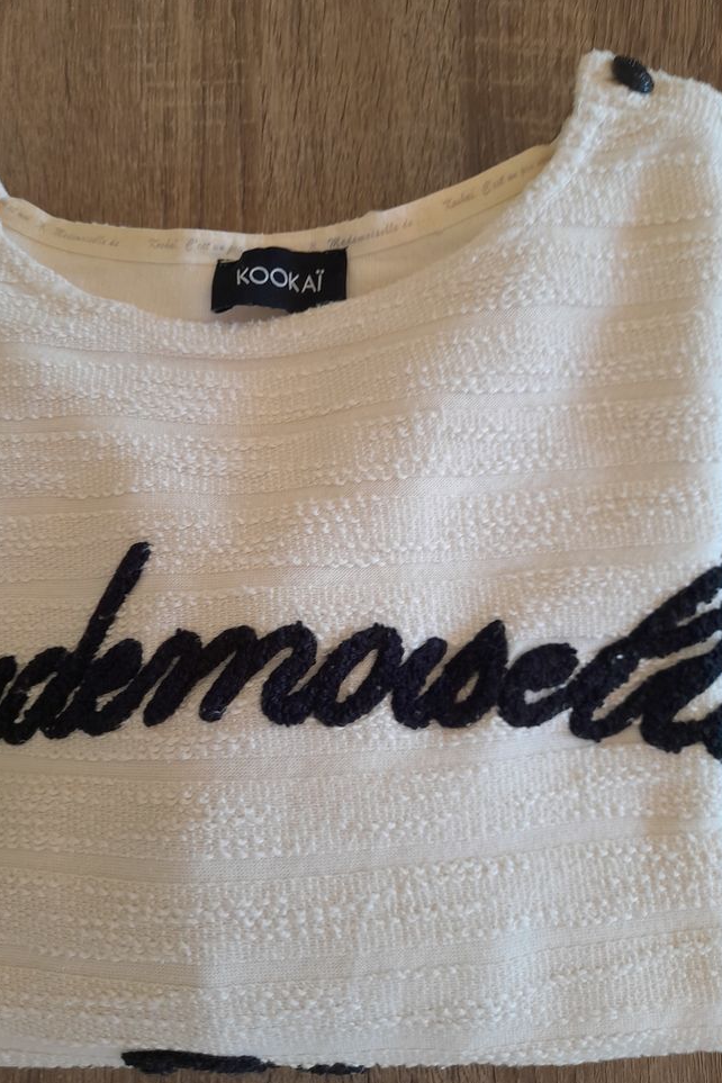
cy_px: 538
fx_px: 812
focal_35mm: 27
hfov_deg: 47.9
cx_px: 325
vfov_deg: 67.4
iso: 50
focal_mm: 4.6
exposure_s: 1/50
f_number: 2
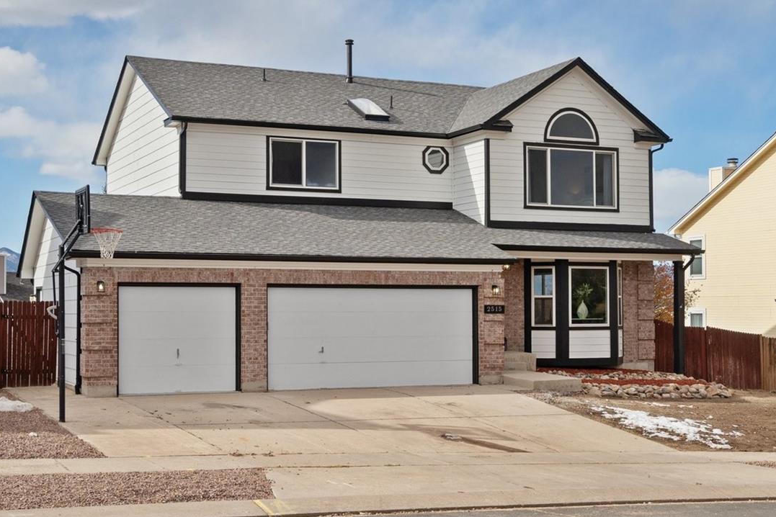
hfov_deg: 38.2
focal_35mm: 52
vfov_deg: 25.8
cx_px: 354
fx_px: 1121
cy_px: 153
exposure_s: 1/1600
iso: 500
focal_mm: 35
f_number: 6.3
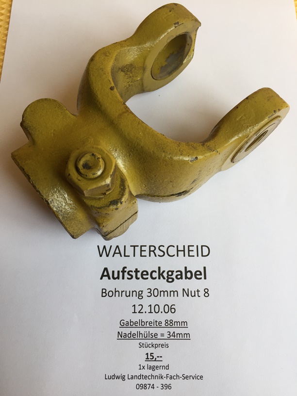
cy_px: 198
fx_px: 332
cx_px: 148
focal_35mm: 29
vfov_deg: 61.7
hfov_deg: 48.2
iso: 32
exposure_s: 1/100
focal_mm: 4.15
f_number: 2.2
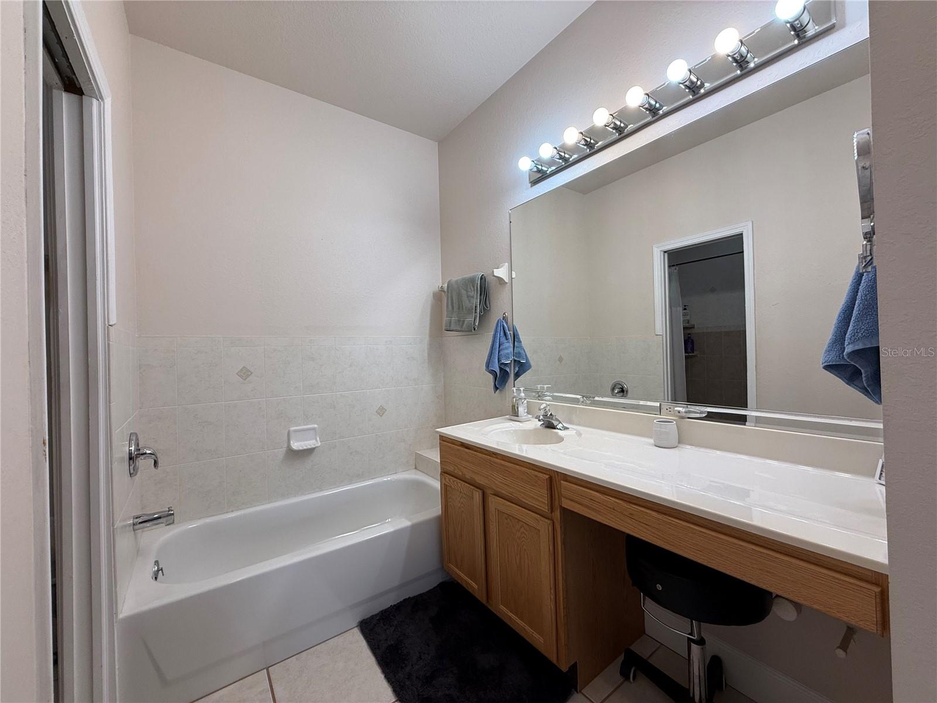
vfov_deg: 85.7
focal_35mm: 14
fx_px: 379
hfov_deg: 102.1
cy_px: 352
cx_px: 468
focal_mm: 2.22
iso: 64
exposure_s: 1/120
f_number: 2.2
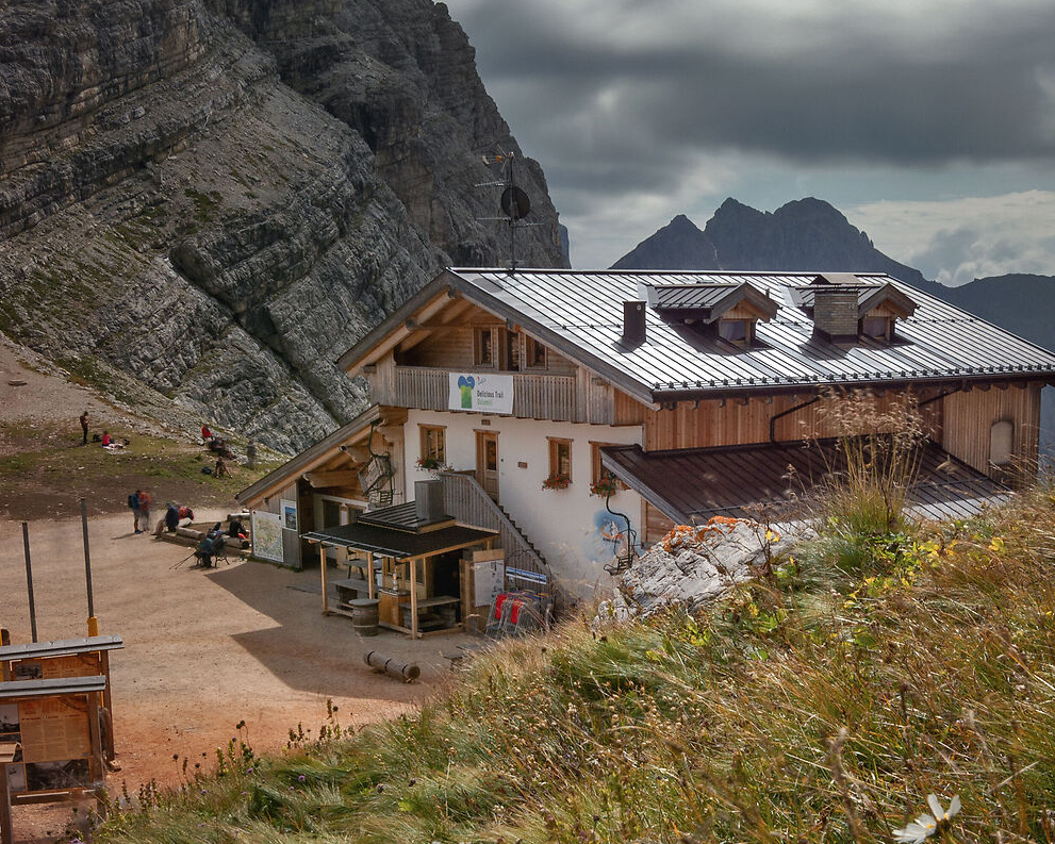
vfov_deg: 29.3
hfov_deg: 36.5
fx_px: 1597
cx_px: 611
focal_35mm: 51
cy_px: 608
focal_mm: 15
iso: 100
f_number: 11
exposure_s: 60
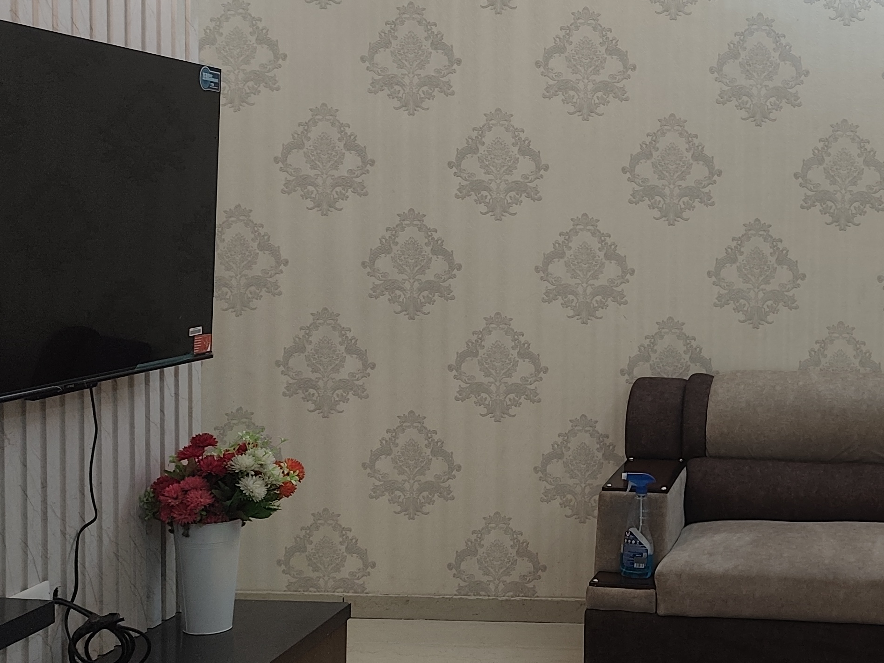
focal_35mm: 52
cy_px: 309
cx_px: 889
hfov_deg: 33.6
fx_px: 1328
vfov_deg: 28.0
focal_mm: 5.84
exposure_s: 1/100
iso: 125
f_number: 1.6
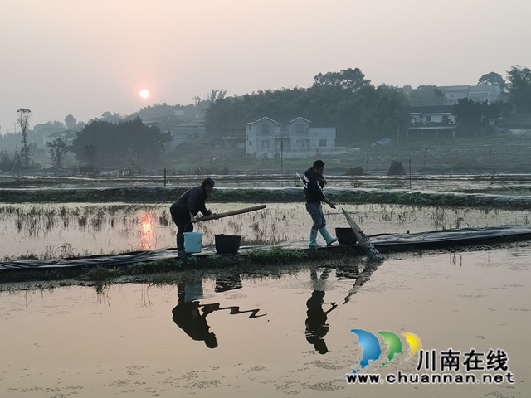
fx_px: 798
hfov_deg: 36.8
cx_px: 266
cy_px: 199
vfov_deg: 28.0
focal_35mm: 52
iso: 50
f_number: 1.8
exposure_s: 1/185
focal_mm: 4.75
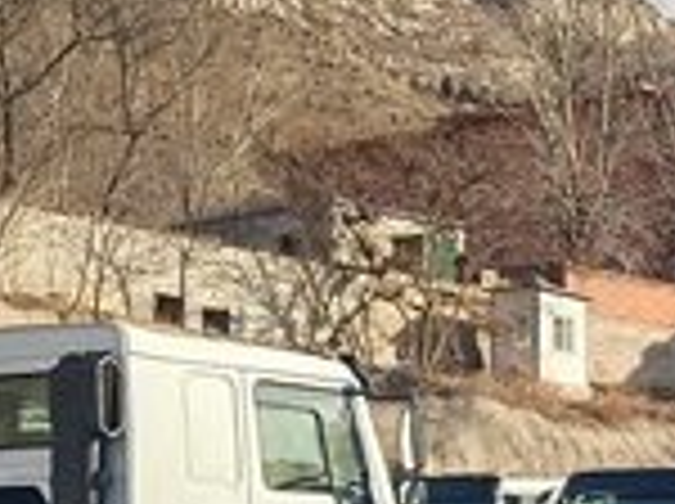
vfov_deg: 11.7
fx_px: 2395
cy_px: 657
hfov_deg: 14.8
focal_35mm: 123
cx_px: 1035
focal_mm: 5.59
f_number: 1.88
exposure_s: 1/237
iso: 100
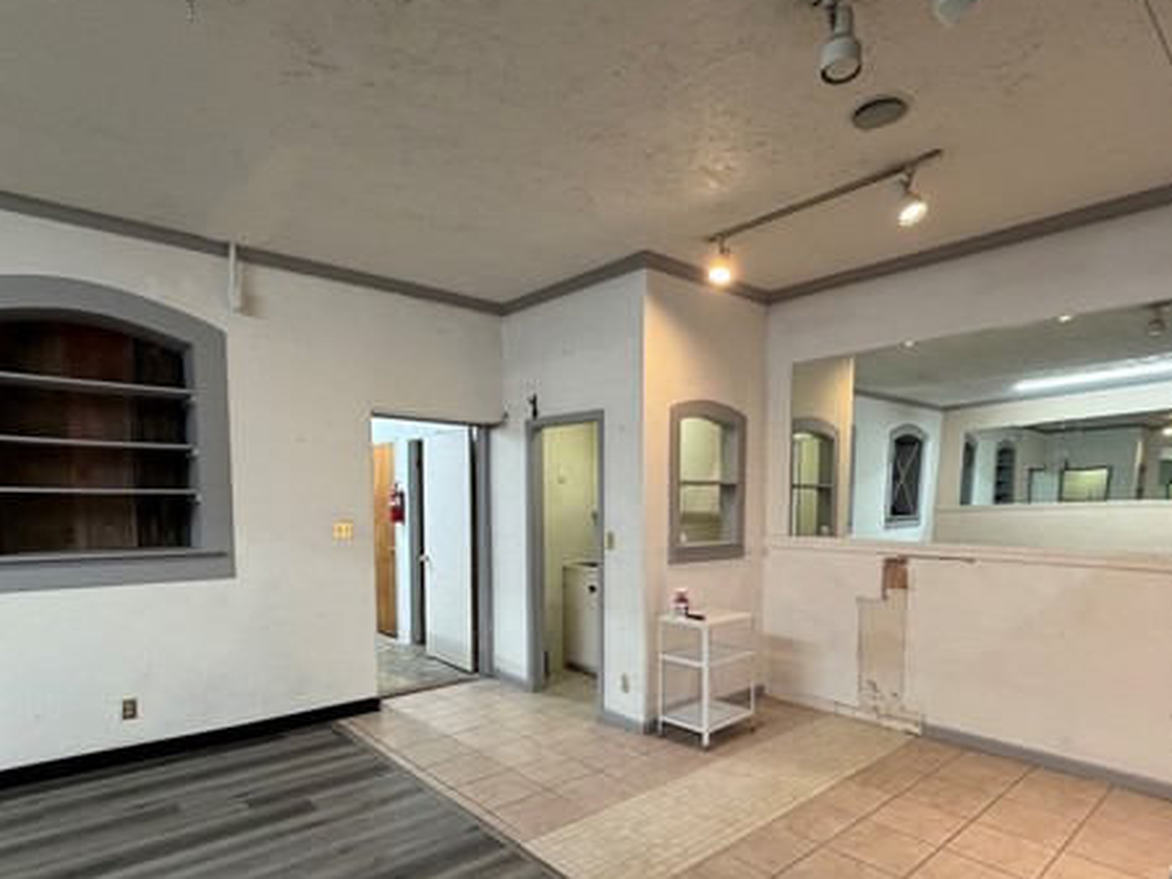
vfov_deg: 65.1
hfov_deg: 81.6
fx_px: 677
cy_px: 547
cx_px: 625
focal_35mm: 20
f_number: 2.2
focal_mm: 2.22
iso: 250
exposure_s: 1/60
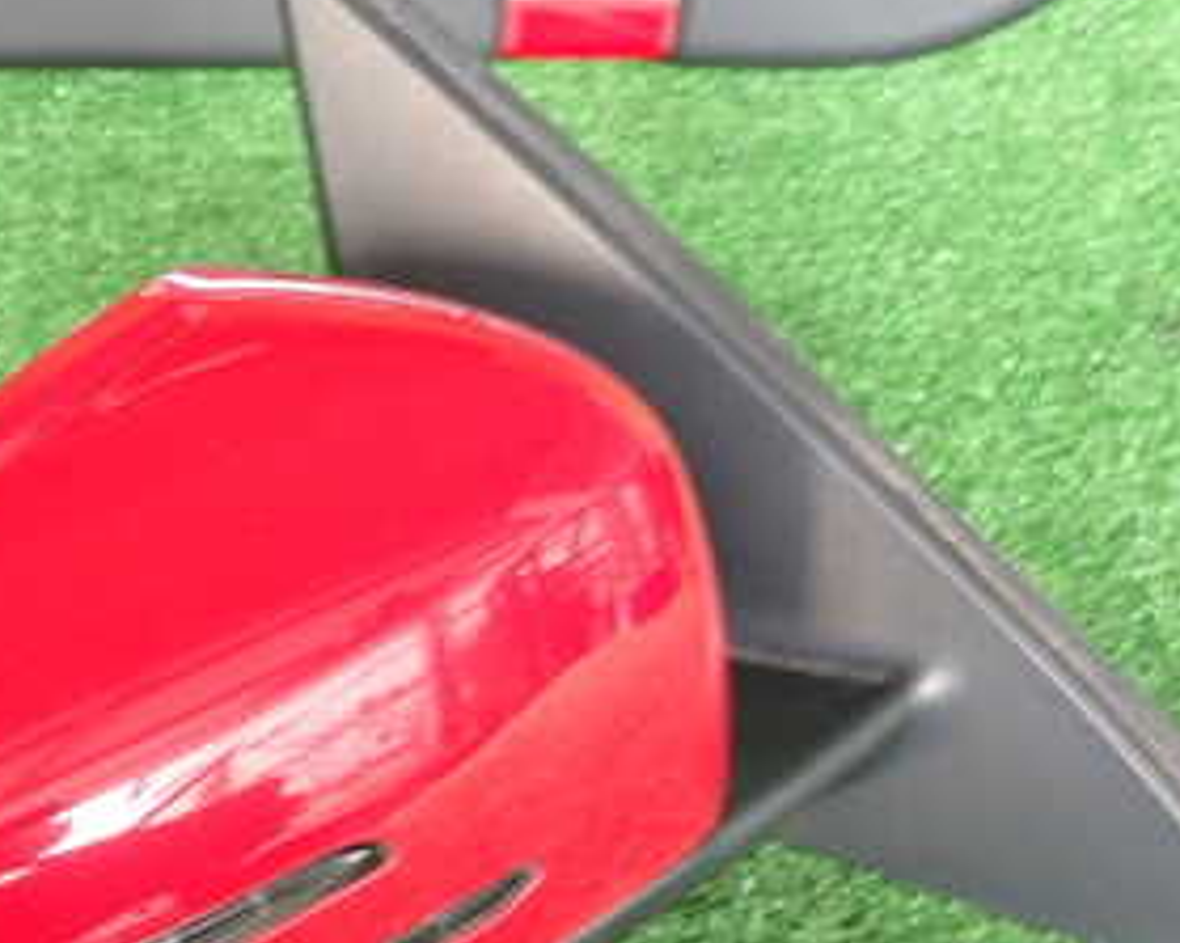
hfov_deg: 29.7
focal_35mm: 63
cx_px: 326
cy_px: 681
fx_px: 2199
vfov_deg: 24.0
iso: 200
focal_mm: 5.4
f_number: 2.3
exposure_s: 1/30
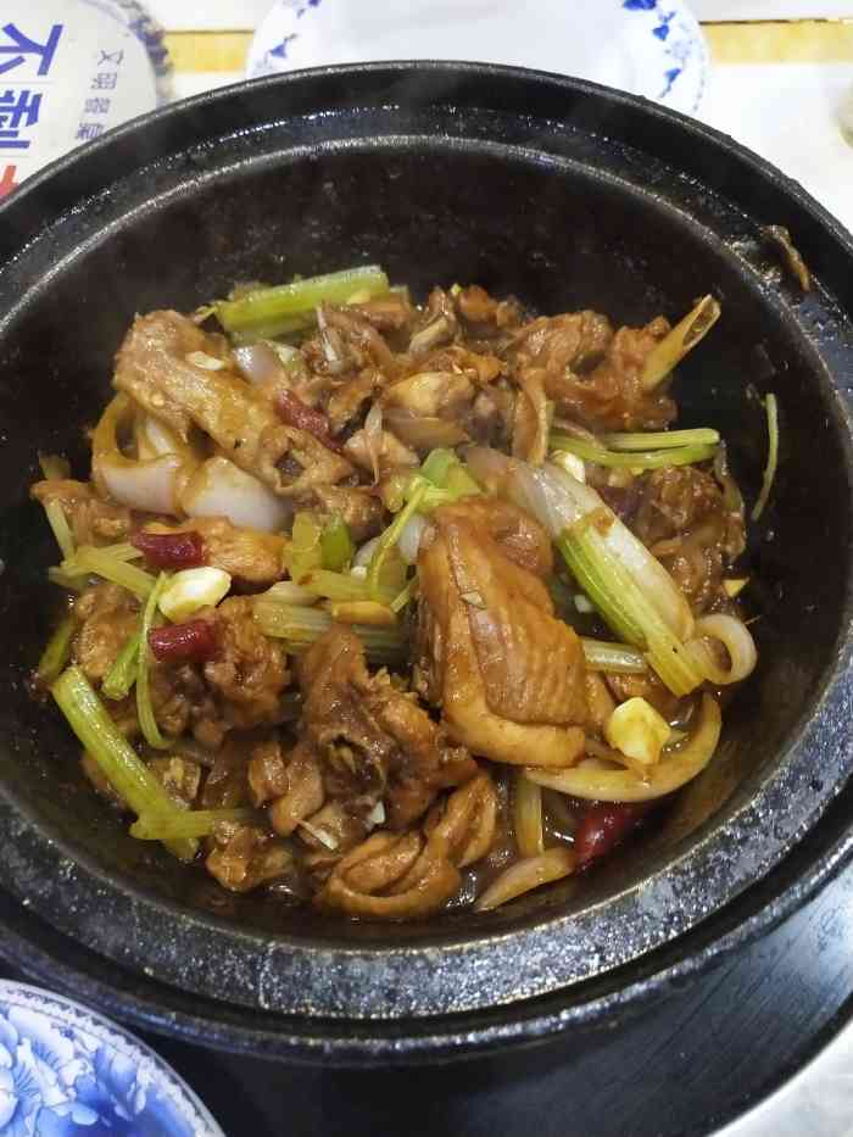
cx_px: 426
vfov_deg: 60.0
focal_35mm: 30
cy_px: 568
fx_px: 985
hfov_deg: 46.8
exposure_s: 1/33.3
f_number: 1.8
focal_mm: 3.95
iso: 646
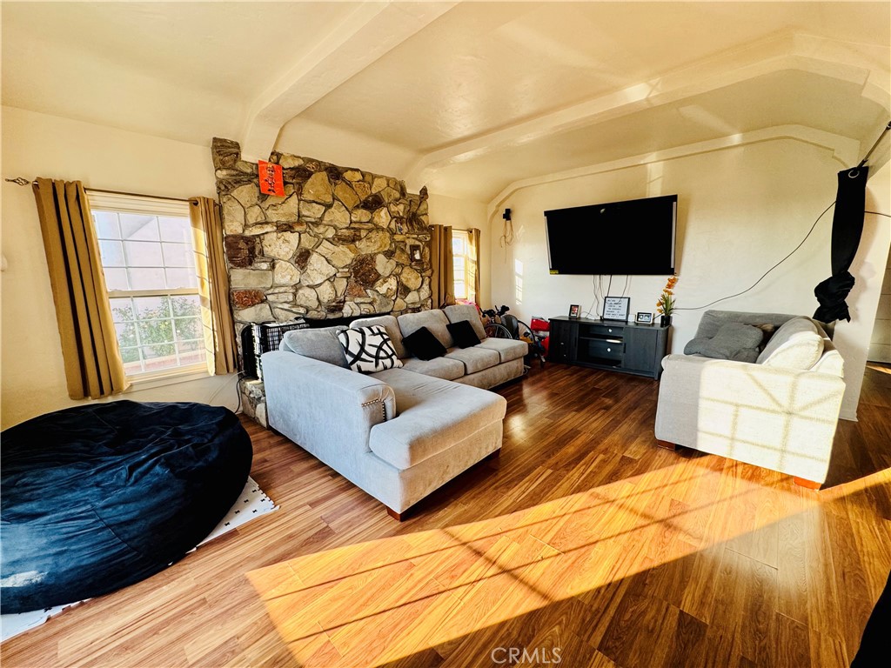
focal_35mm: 14
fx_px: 360
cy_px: 334
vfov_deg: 85.7
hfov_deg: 102.1
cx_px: 446
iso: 160
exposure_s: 1/99
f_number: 2.2
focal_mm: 2.22
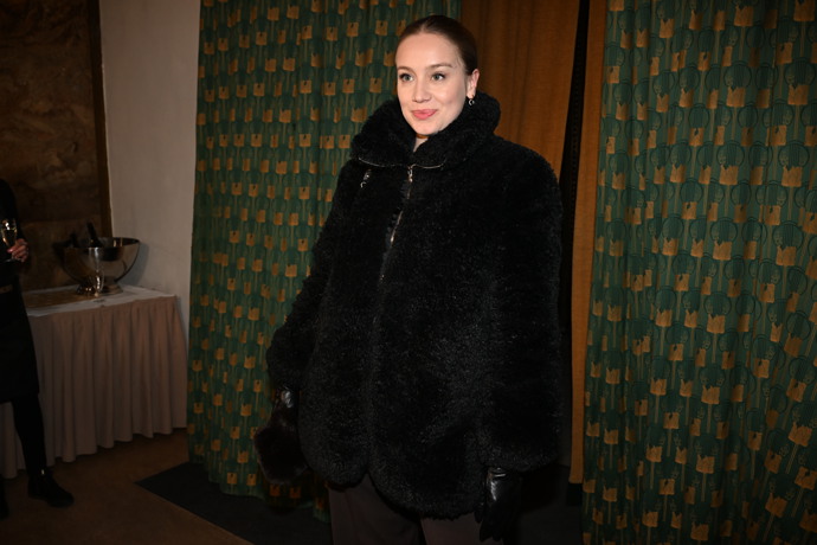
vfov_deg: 39.4
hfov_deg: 56.5
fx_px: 760
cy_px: 272
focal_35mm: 34
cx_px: 408
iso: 1250
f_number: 5.6
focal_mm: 33.5
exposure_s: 1/160
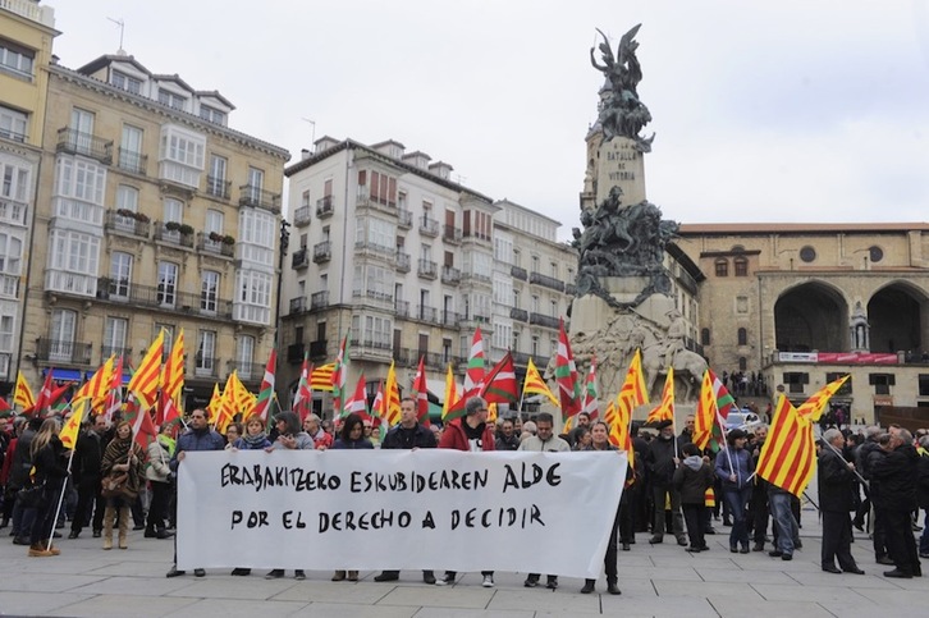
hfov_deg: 55.8
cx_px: 464
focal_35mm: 34
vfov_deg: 38.8
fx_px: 877
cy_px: 309
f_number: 6.3
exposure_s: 1/320
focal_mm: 34
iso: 200
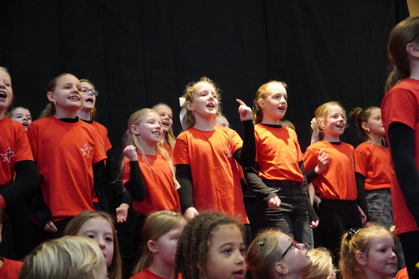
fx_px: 594
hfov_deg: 38.9
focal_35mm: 51
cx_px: 210
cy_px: 140
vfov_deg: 26.5
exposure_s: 1/60
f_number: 4
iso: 3200
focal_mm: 34
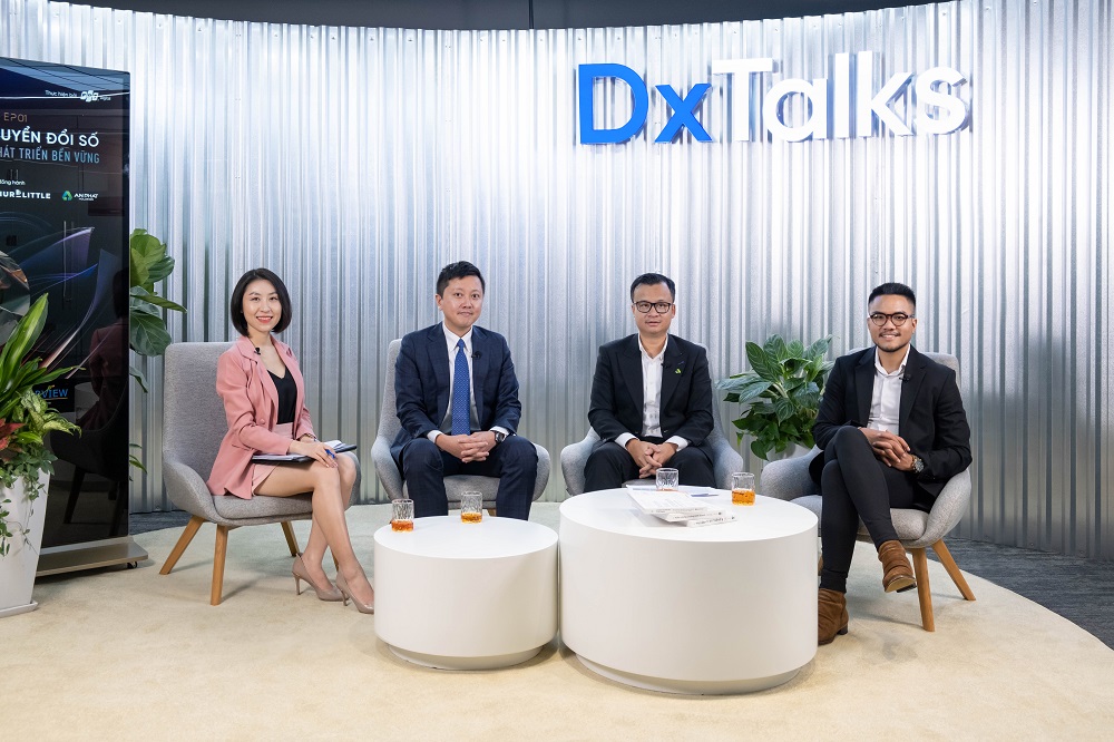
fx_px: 1114
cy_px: 371
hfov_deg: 53.1
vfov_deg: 36.8
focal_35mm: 36
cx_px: 557
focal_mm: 24.3
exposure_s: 1/100
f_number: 5
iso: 800
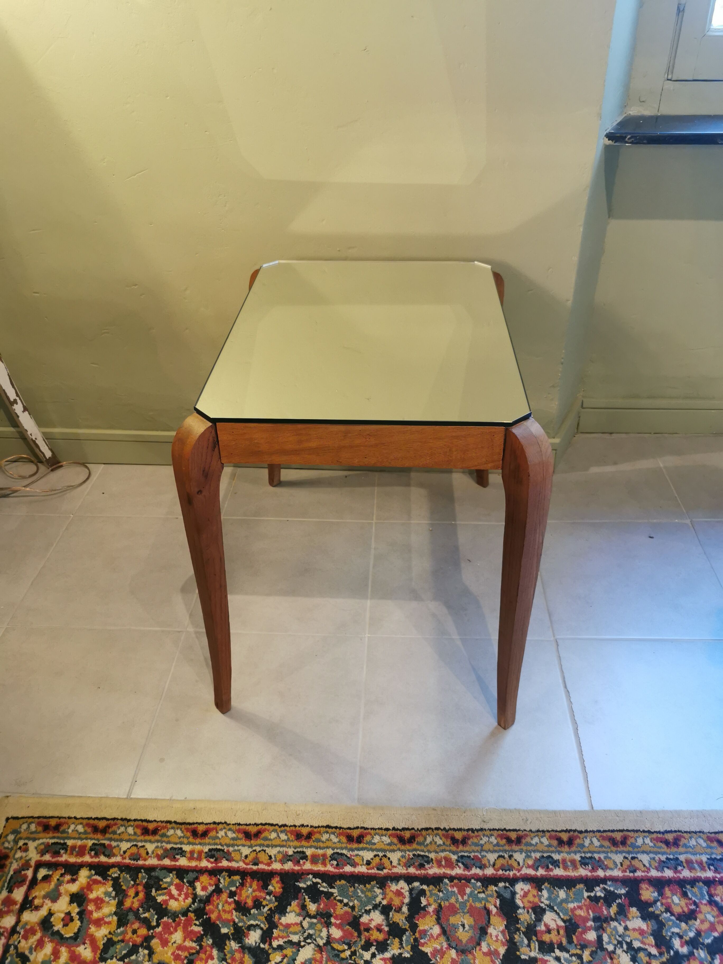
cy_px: 482
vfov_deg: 65.3
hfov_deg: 51.4
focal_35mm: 27
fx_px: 752
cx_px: 362
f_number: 1.6
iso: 200
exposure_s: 1/50
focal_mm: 5.56
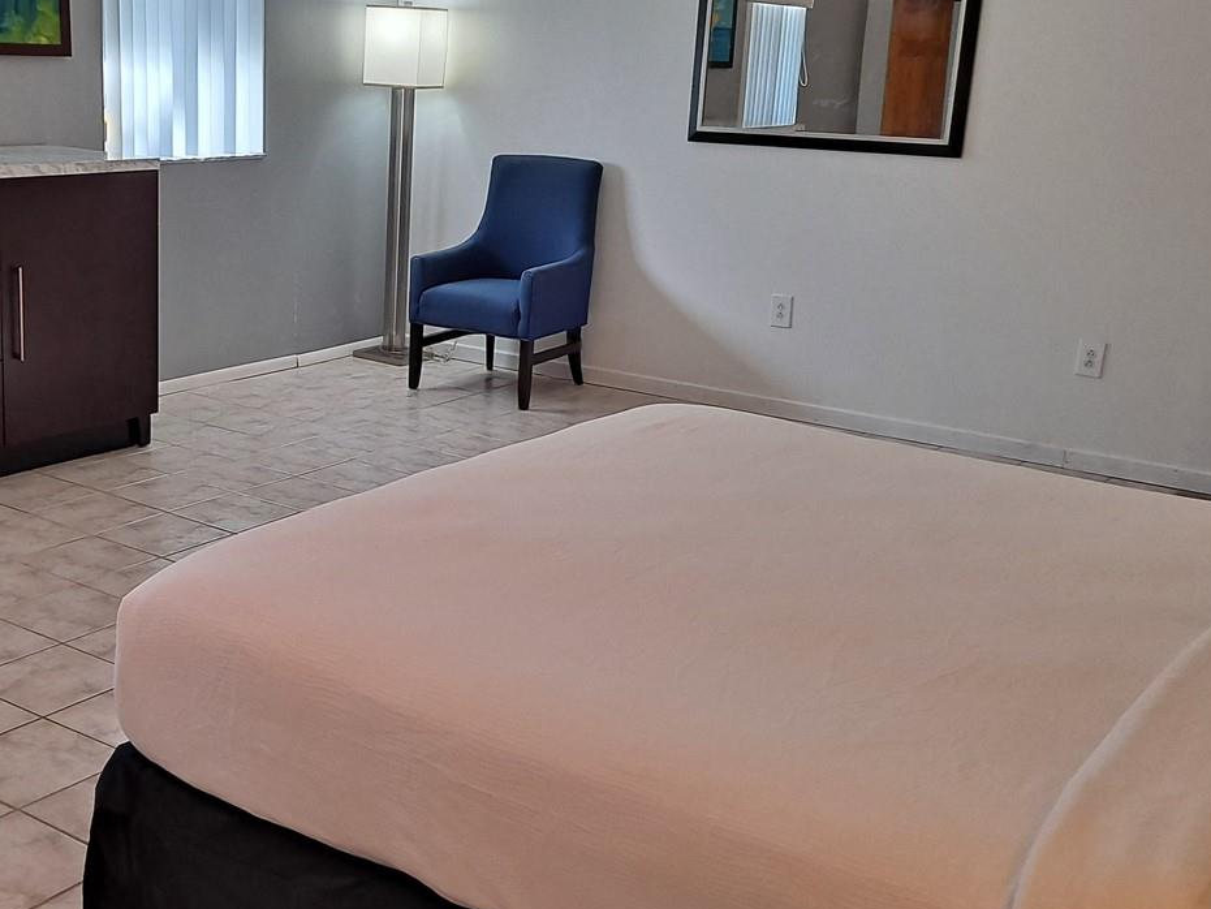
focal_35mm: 43
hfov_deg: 43.1
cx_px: 375
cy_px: 448
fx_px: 1505
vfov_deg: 33.6
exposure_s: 1/60
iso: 64
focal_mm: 4.6
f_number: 2
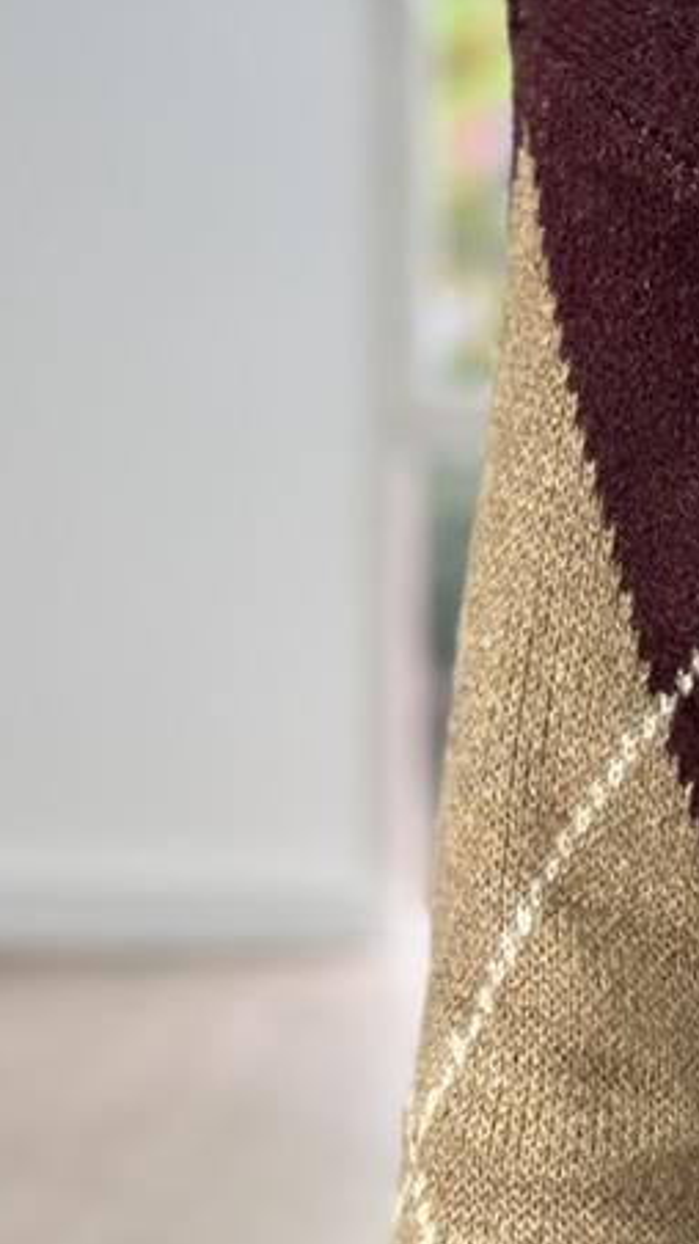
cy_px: 1222
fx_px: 6100
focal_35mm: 185
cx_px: 1489
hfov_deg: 6.3
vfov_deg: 11.5
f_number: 1.78
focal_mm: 6.86
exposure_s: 1/100
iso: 100
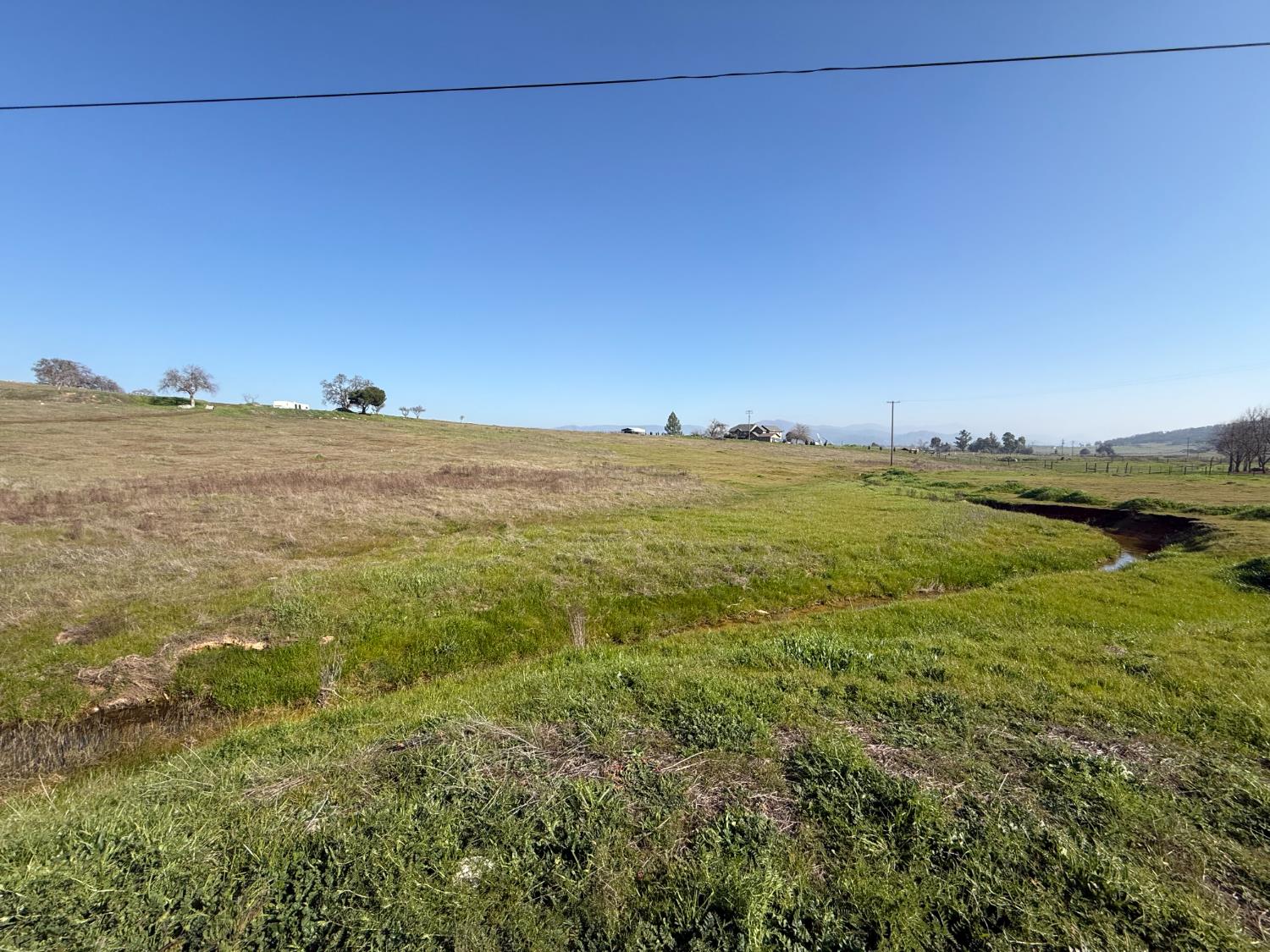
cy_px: 476
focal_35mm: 14
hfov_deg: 102.1
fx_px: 514
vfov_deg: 85.7
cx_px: 635
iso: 50
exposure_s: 1/1901
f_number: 2.2
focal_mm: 2.22
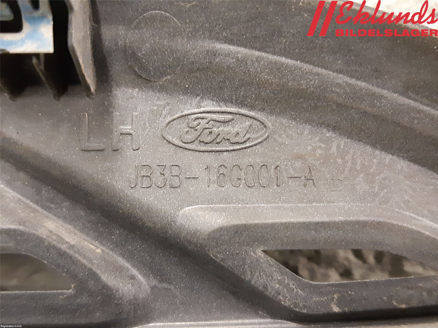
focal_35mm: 26
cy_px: 164
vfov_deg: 53.1
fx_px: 329
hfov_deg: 67.3
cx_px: 219
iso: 400
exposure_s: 1/25
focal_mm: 3.93
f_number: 1.7
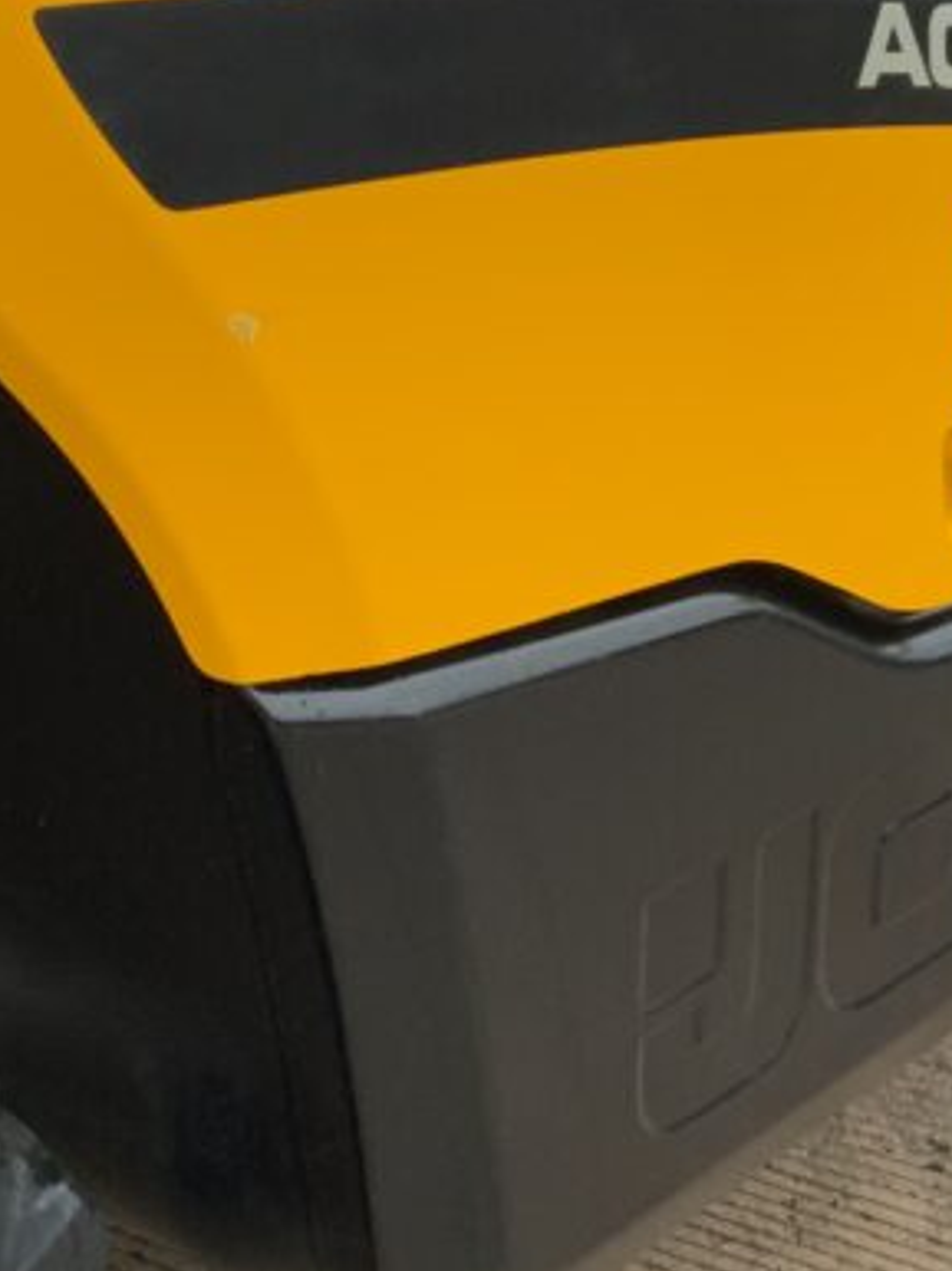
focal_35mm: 77
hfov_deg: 19.1
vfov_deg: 25.2
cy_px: 405
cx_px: 570
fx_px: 2827
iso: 50
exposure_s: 1/122
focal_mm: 3
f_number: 1.8
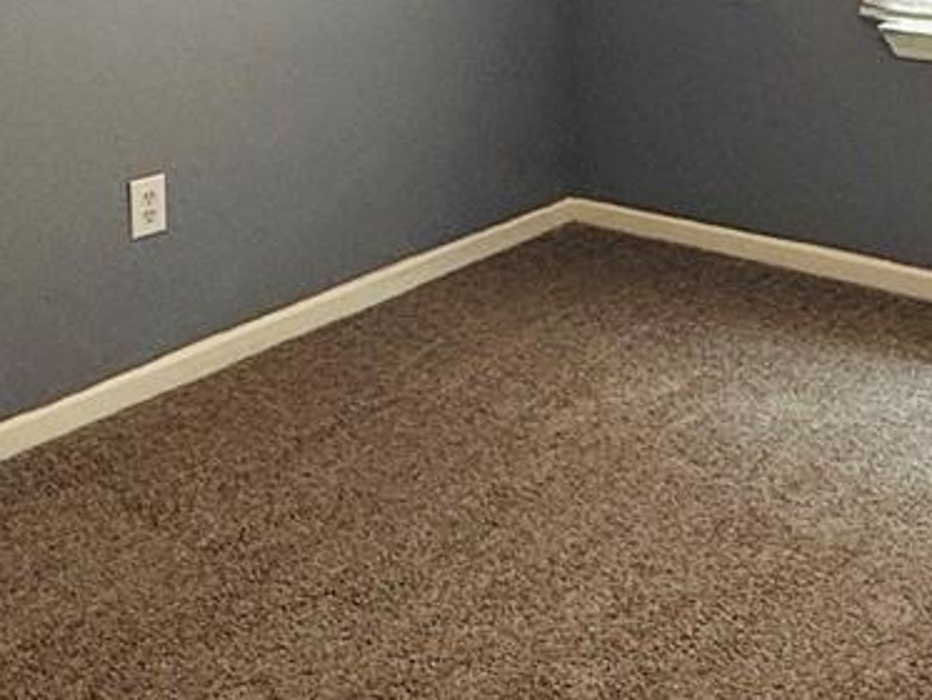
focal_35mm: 60
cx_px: 777
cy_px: -38
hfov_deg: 31.2
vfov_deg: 23.2
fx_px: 1616
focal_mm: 2.22
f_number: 2.2
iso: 160
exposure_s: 1/60
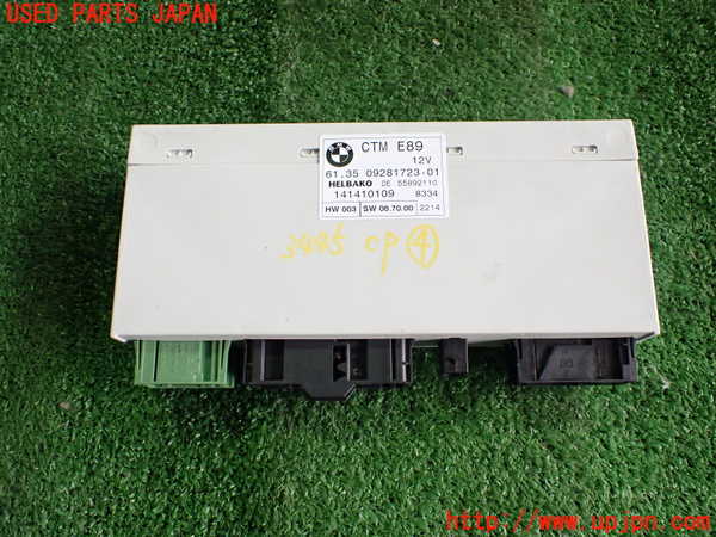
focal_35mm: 30
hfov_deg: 60.0
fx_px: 621
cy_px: 268
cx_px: 358
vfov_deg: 46.8
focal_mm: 5.4
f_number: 2.3
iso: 400
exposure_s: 1/125
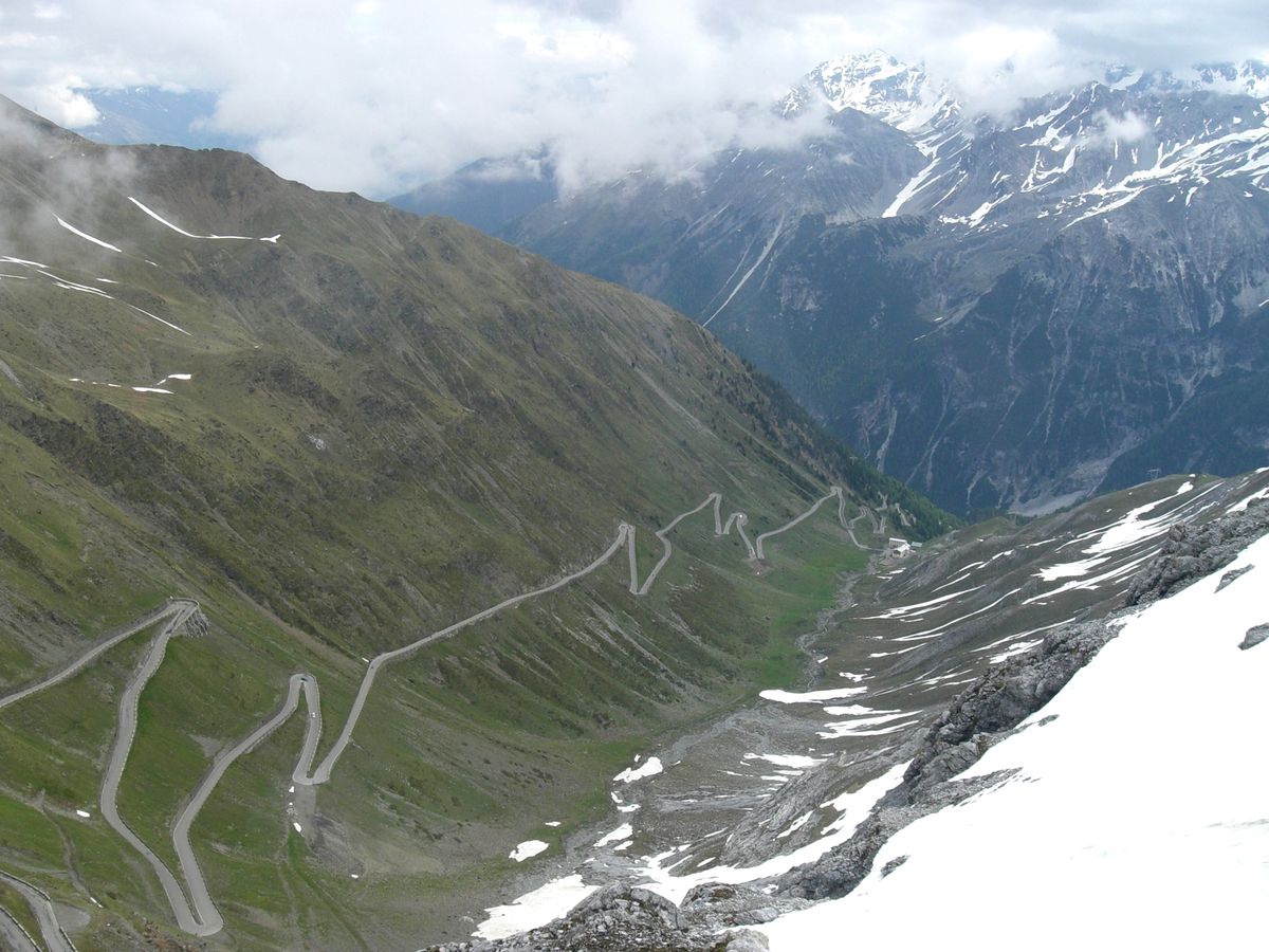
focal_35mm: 38
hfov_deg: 49.0
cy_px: 476
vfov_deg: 37.7
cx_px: 634
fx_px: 1393
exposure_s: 1/500
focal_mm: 6.3
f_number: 4.4
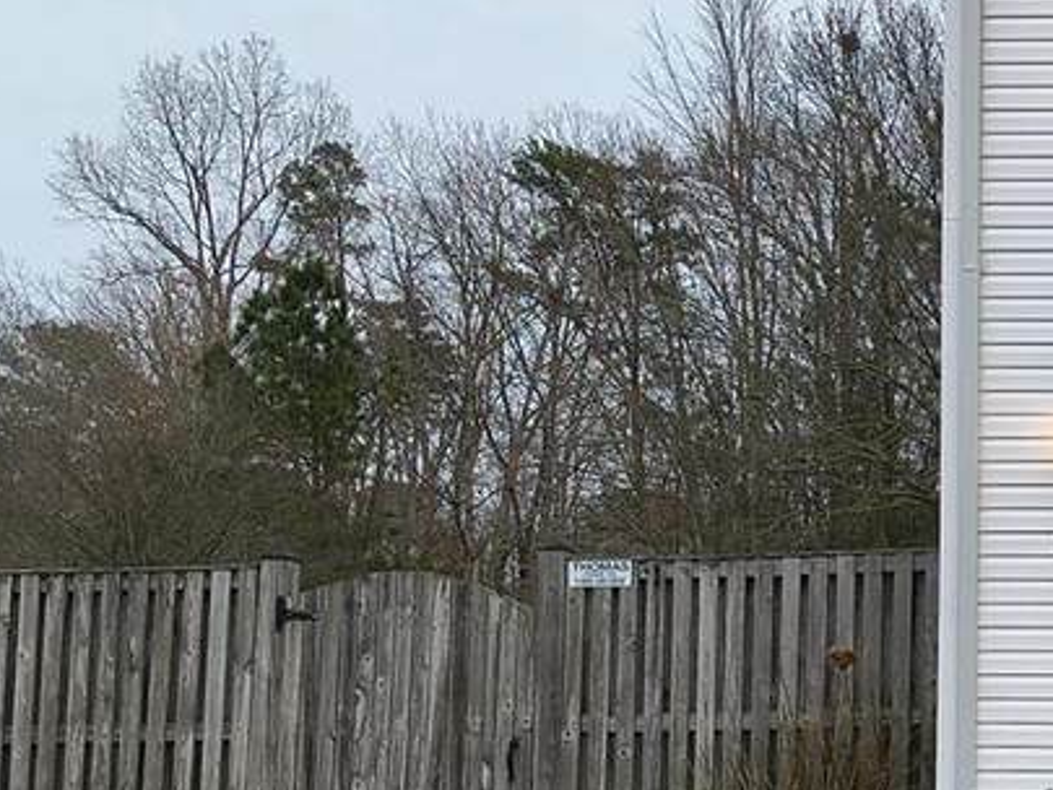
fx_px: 2404
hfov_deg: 23.1
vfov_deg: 18.6
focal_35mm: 79
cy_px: 554
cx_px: 1186
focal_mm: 4.68
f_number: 1.7
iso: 100
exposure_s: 1/246
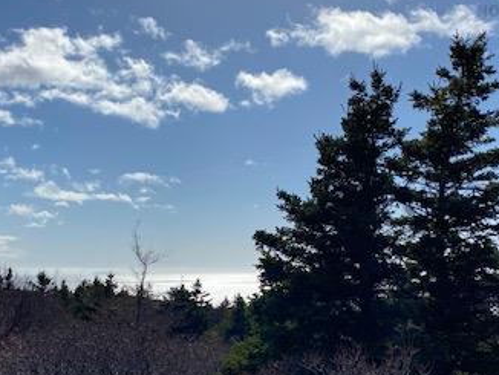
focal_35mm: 51
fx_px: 736
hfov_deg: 37.4
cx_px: 230
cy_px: 249
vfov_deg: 28.4
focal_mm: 4.25
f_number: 1.8
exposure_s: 1/8197
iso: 32
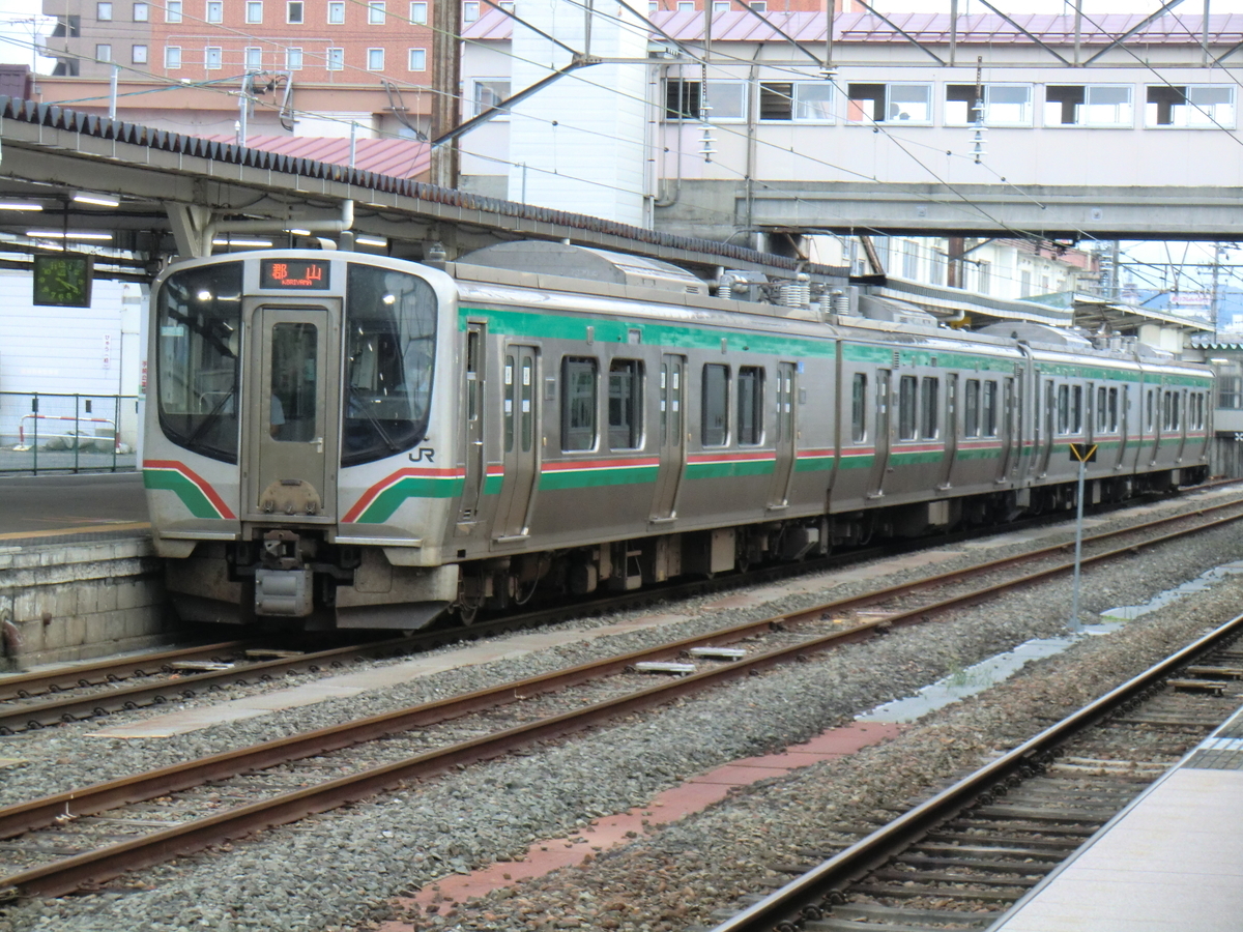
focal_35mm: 105
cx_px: 622
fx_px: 3770
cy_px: 466
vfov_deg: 14.1
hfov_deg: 18.7
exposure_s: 1/100
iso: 250
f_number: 5
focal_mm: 18.8
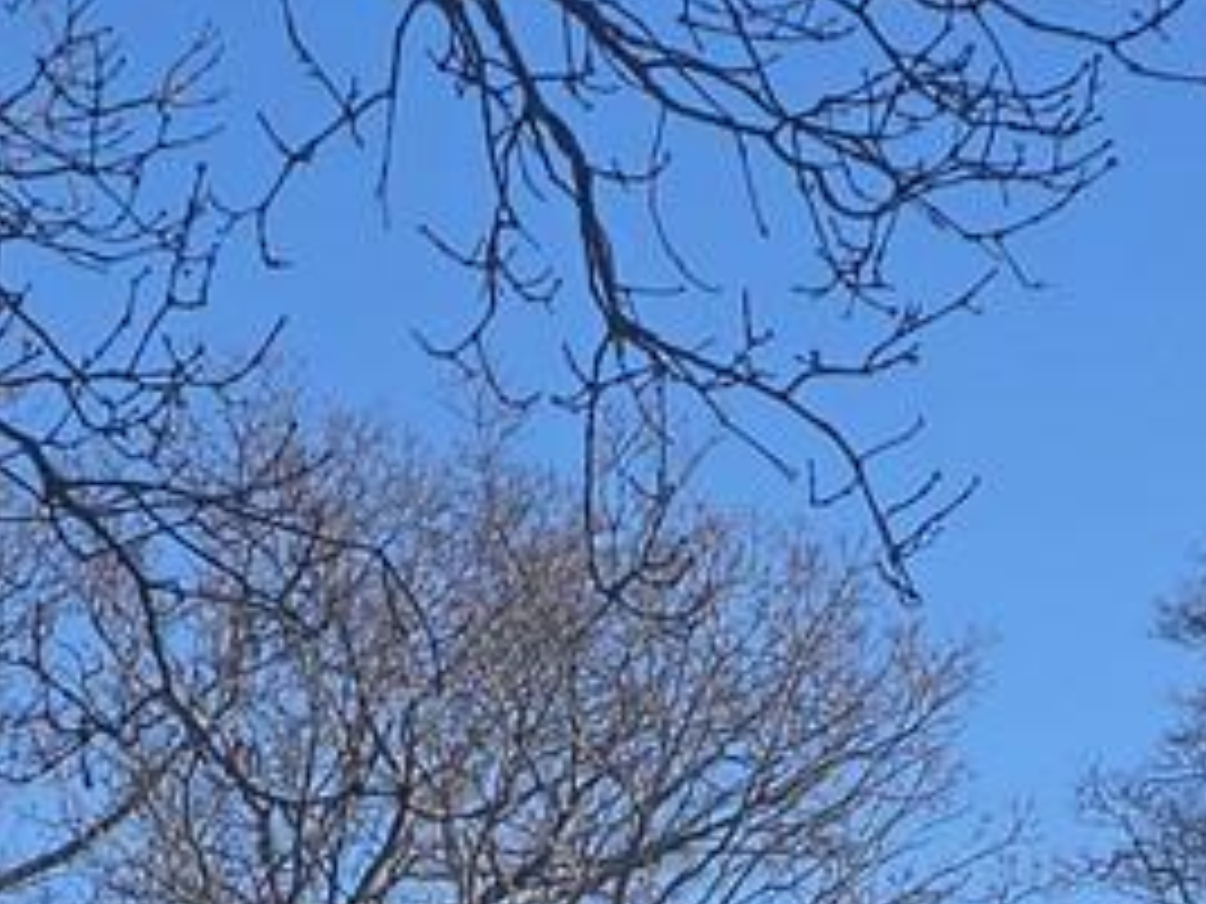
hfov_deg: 11.2
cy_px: 2186
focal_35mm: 176
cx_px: 356
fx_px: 6132
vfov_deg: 7.8
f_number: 1.7
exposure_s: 1/577
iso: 12
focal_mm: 6.3
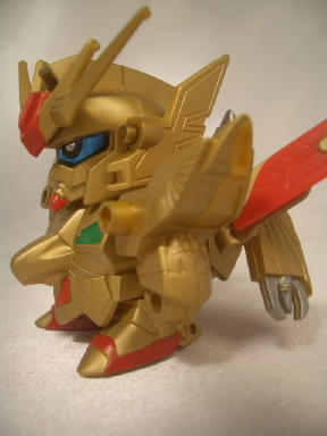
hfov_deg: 40.7
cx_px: 164
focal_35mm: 35
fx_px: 441
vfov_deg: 52.6
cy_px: 218
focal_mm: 5.8
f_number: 2.6
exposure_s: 1/60
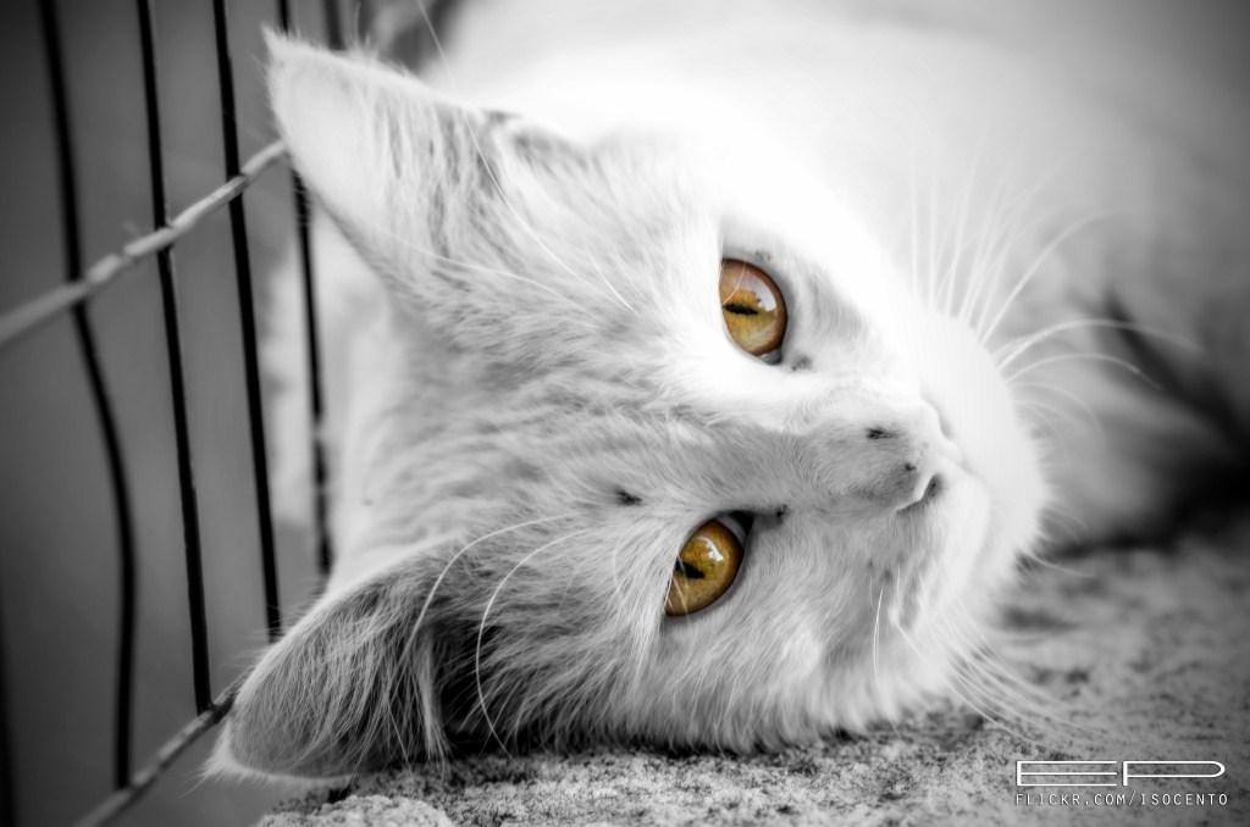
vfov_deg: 10.7
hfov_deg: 16.1
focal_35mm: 128
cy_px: 414
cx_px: 625
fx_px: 4417
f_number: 4
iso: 200
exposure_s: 1/160
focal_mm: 85
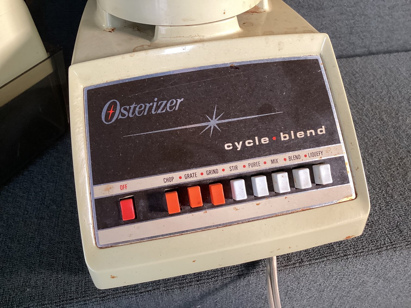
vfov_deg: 45.4
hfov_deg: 58.3
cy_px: 154
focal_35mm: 31
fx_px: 368
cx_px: 206
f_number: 2.4
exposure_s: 1/60
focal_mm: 3.3
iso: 160
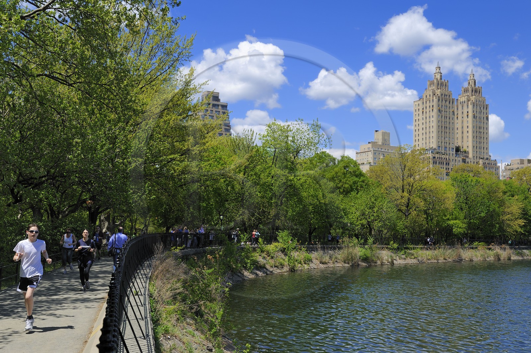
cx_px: 266
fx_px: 560
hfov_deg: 50.7
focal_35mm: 38
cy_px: 176
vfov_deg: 35.0
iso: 200
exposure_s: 1/320
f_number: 9
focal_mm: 38
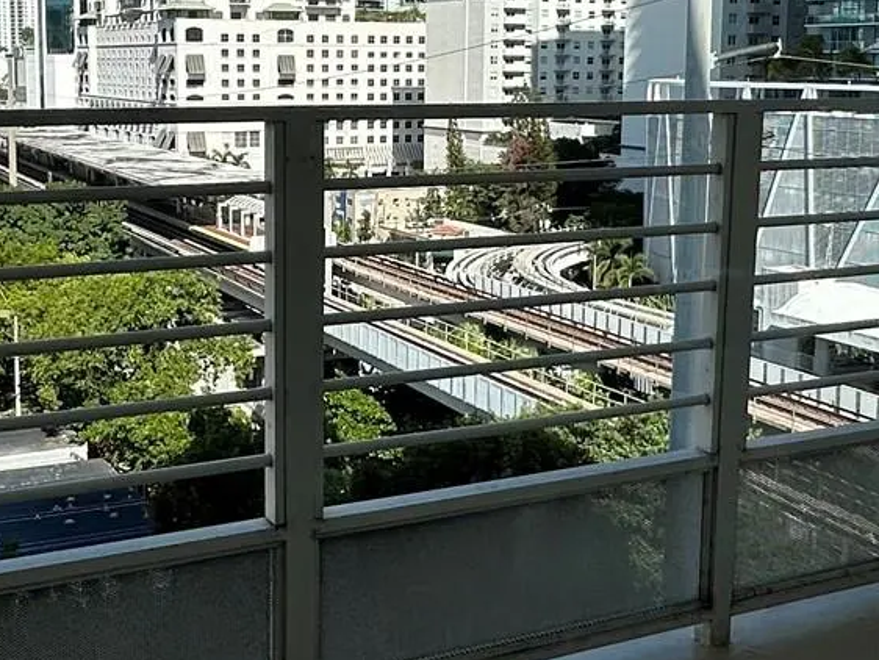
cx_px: 353
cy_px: 231
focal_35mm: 51
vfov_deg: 28.4
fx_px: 1296
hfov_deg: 37.3
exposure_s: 1/1350
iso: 50
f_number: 2.2
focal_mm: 2.22
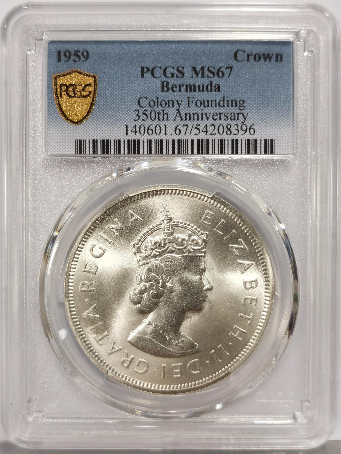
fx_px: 709
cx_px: 170
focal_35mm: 54
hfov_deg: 27.0
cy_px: 227
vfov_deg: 35.5
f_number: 16
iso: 100
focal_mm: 5.56
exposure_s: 1/100
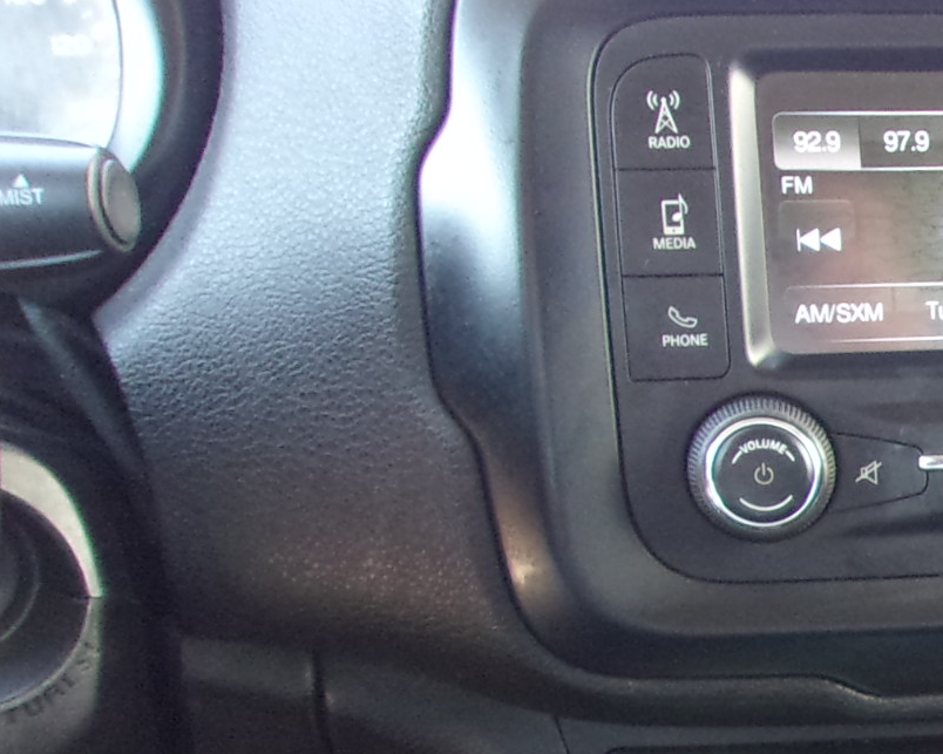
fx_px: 2372
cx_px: 1465
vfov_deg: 17.7
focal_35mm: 85
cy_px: 721
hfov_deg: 19.3
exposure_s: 1/34
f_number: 3
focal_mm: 4.9
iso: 264
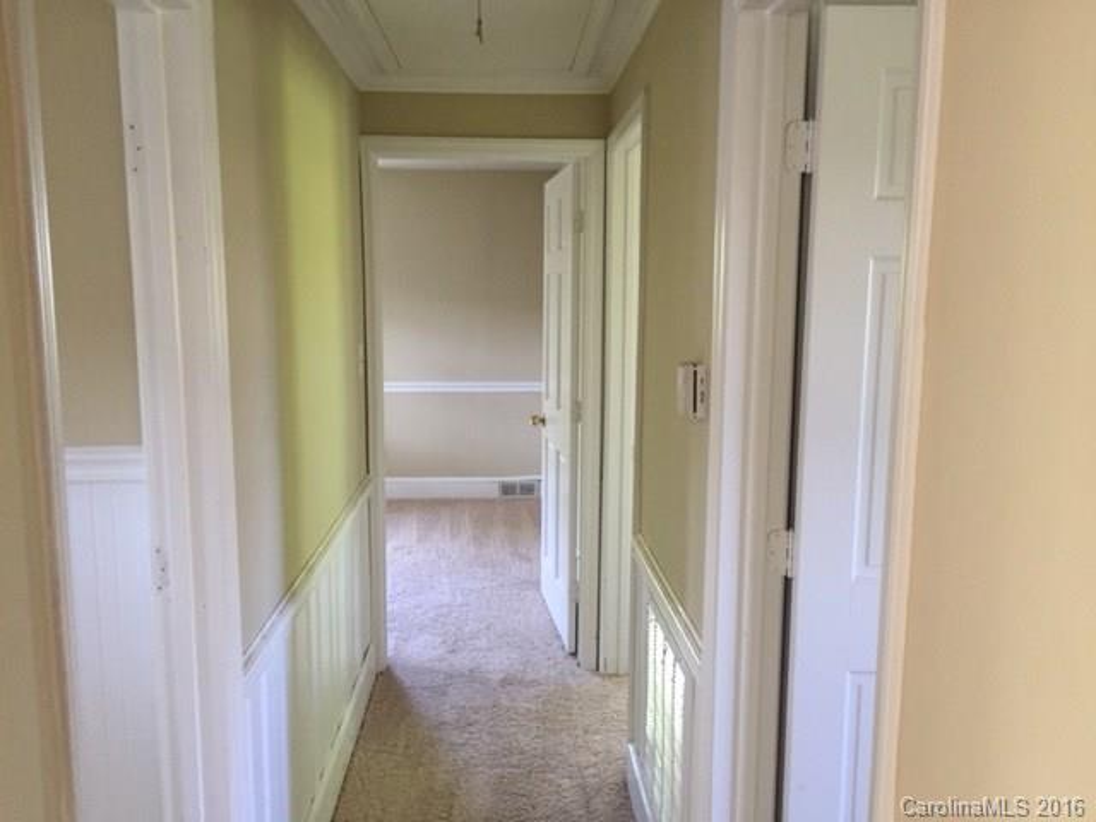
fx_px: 918
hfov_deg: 61.7
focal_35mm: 29
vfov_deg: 48.2
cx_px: 548
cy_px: 411
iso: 160
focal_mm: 4.15
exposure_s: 1/30
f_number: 2.2
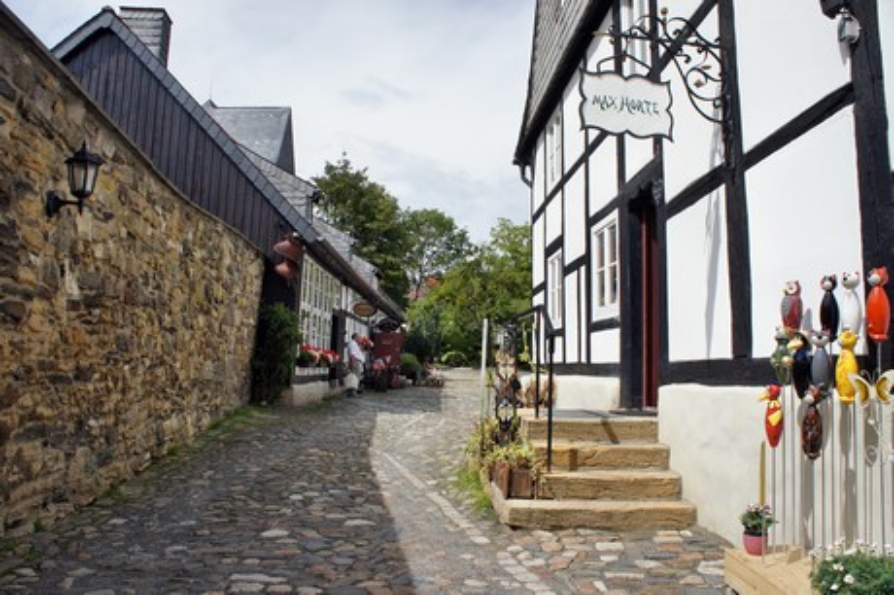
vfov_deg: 47.9
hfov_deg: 67.4
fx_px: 670
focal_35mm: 27
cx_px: 447
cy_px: 298
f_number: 7.1
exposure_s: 1/500
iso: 200
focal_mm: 18
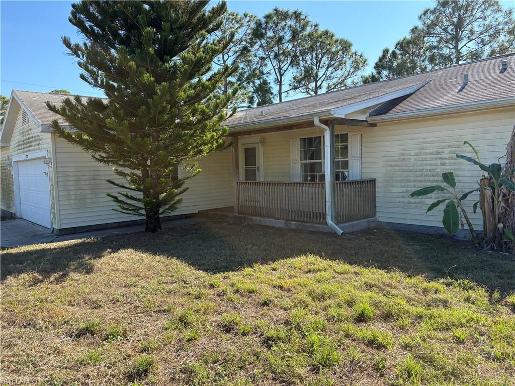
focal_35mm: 26
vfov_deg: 53.1
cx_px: 258
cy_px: 193
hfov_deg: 67.3
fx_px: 387
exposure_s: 1/1135
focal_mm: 5.96
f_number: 1.6
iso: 50
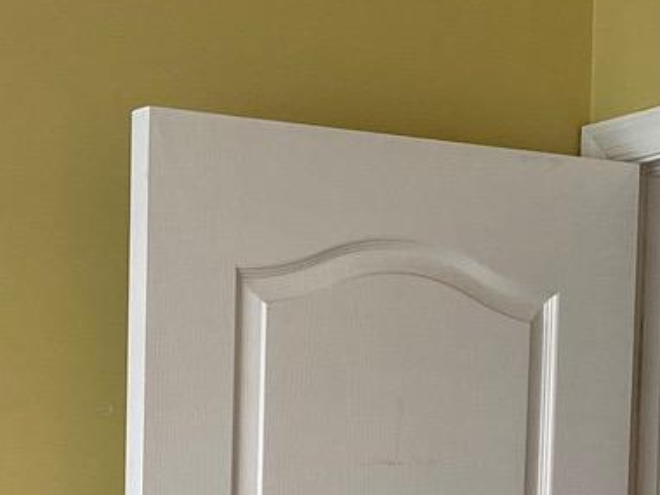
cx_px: -43
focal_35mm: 140
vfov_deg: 9.9
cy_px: 981
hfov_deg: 13.8
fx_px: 2669
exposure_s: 1/60
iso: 64
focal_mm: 4.25
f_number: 1.8
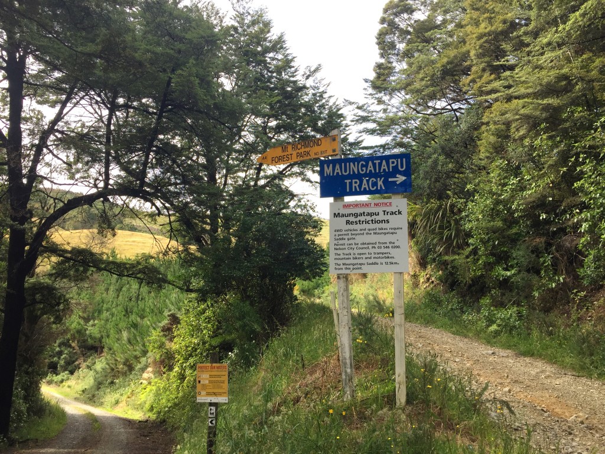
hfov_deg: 61.7
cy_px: 227
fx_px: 507
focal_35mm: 29
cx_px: 302
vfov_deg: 48.2
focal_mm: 4.15
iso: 32
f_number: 2.2
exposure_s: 1/377
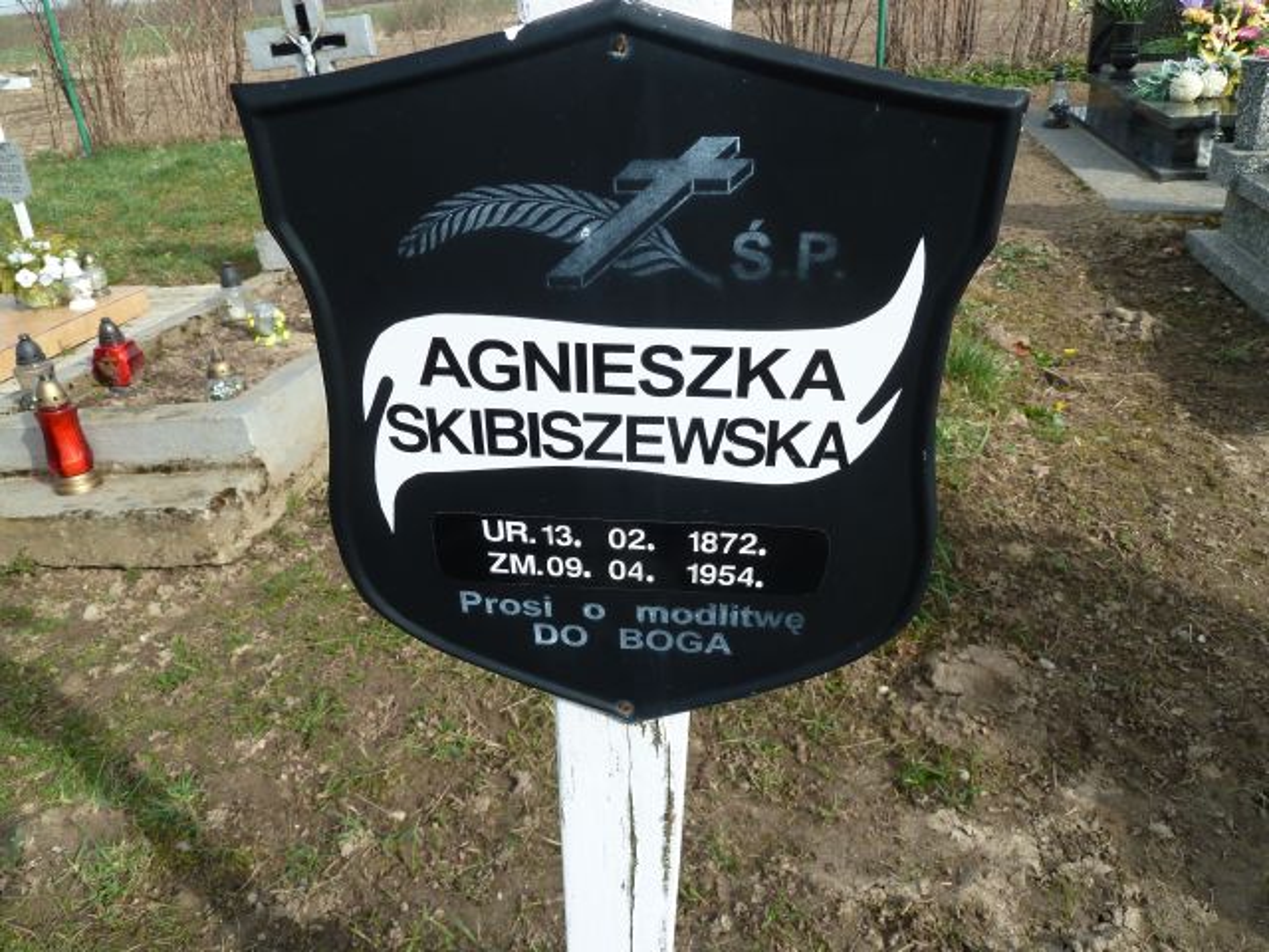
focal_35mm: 25
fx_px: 916
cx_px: 634
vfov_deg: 54.9
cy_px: 476
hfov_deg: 69.4
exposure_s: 1/320
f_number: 4
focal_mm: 4.1
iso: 80
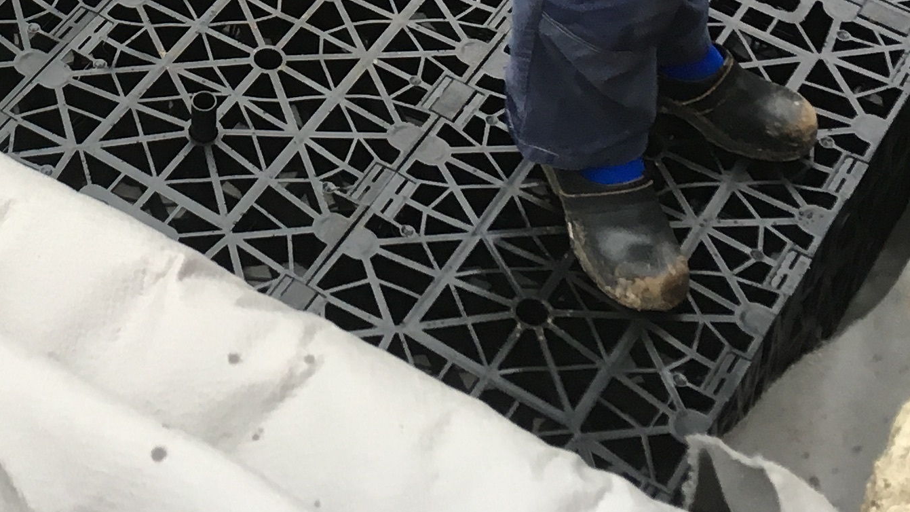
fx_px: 2292
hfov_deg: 21.8
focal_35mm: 95
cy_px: -441
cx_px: 53
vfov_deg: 11.7
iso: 25
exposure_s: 1/33
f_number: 2.2
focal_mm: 4.15
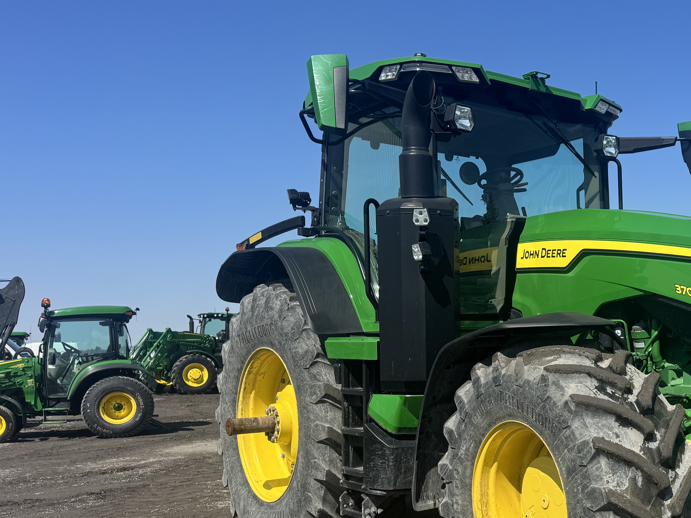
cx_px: 616
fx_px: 858
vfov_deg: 33.4
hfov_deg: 40.7
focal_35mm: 43
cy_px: 333
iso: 80
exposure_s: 1/4950
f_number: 1.78
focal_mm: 6.76
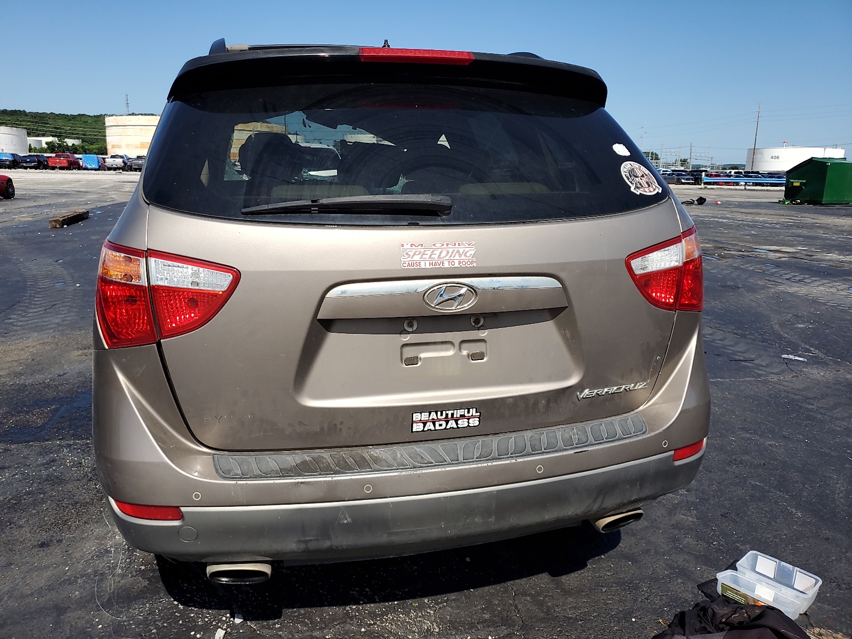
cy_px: 320
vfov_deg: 53.1
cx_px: 426
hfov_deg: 67.3
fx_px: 640
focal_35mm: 26
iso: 50
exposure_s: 1/5000
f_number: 1.5
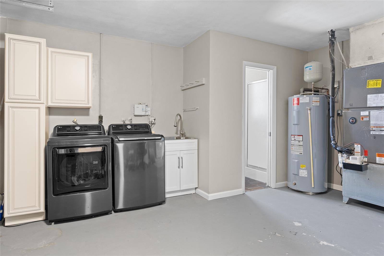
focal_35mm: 21
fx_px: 224
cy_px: 128
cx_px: 192
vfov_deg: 59.5
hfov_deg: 81.2
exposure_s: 2
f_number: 9
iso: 250
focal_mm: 21
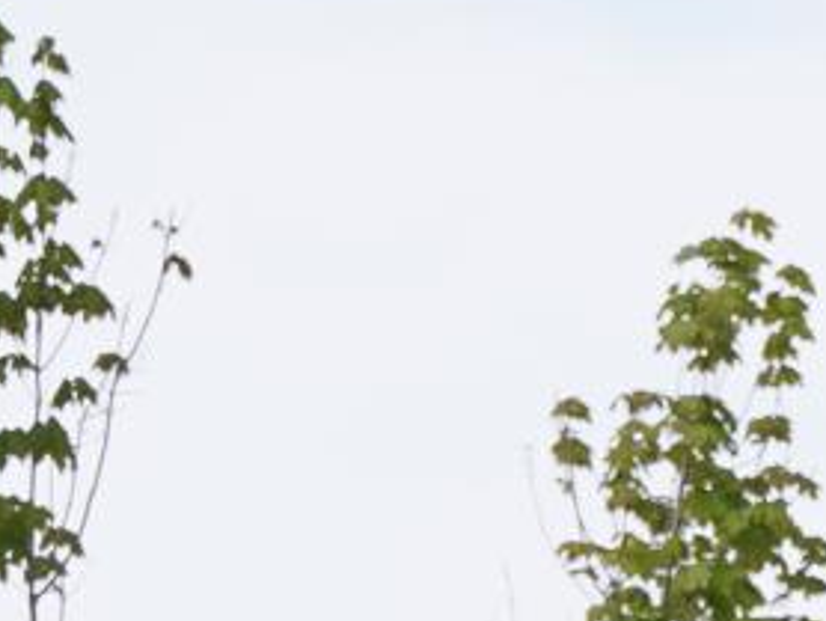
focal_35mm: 285
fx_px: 6806
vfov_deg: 4.9
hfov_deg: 6.6
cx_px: 1922
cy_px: 2194
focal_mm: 33
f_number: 4.5
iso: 100
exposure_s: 1/400
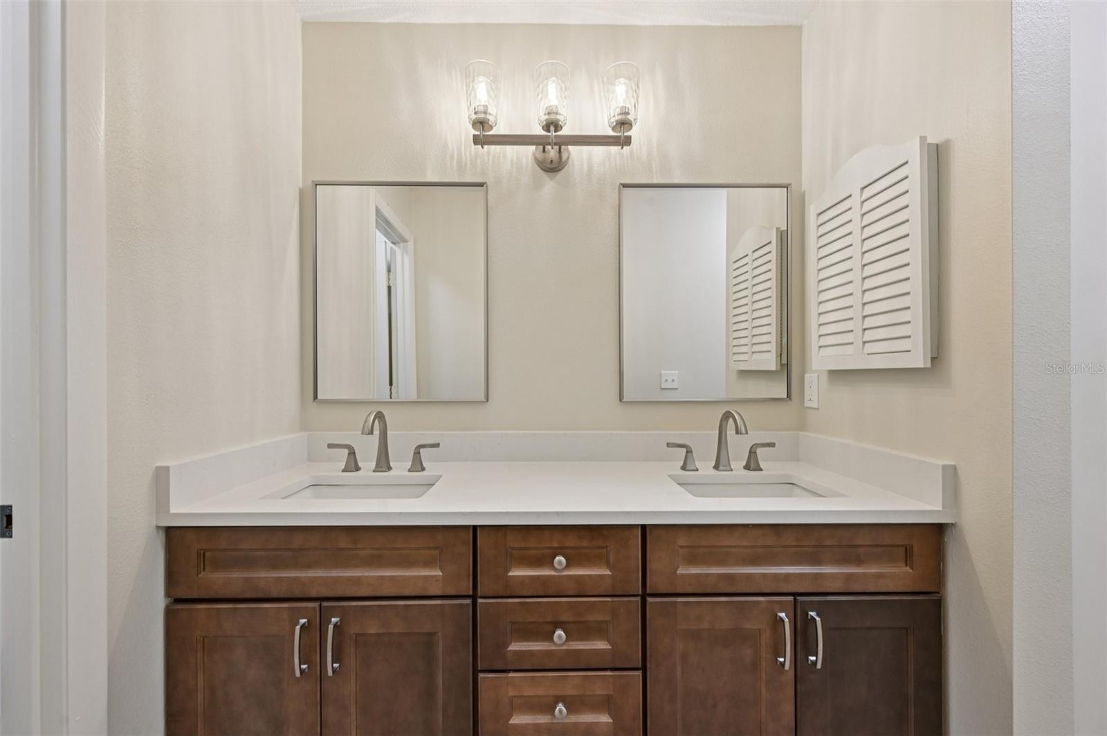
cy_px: 368
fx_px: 430
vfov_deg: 81.1
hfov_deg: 104.3
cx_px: 554
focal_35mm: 14
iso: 400
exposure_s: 1/50
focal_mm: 14
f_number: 8
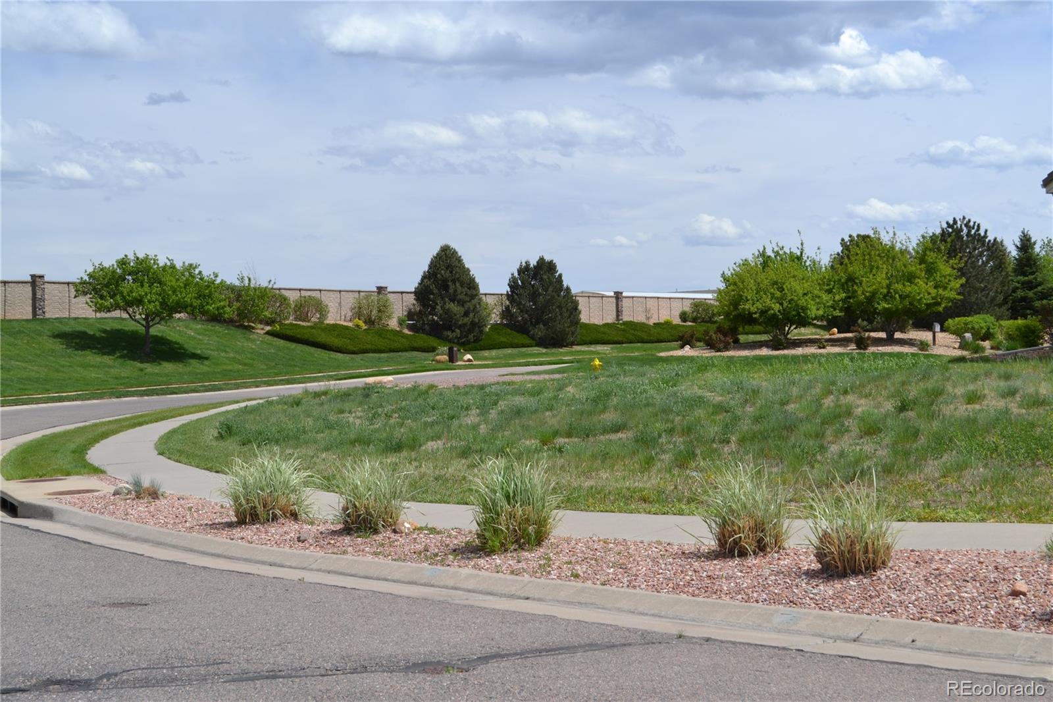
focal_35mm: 52
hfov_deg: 37.9
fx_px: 1535
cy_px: 351
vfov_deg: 25.7
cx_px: 526
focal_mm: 35
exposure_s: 1/250
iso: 100
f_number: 8
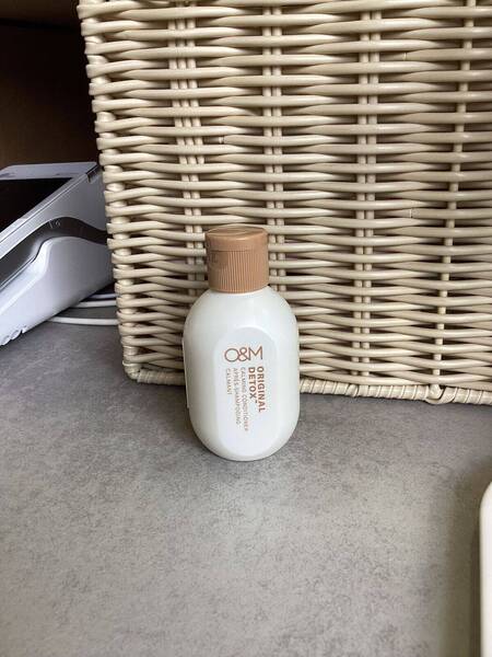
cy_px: 328
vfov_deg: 58.4
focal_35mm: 31
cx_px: 246
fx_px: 587
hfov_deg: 45.4
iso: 64
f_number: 2.4
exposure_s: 1/100
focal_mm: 3.3
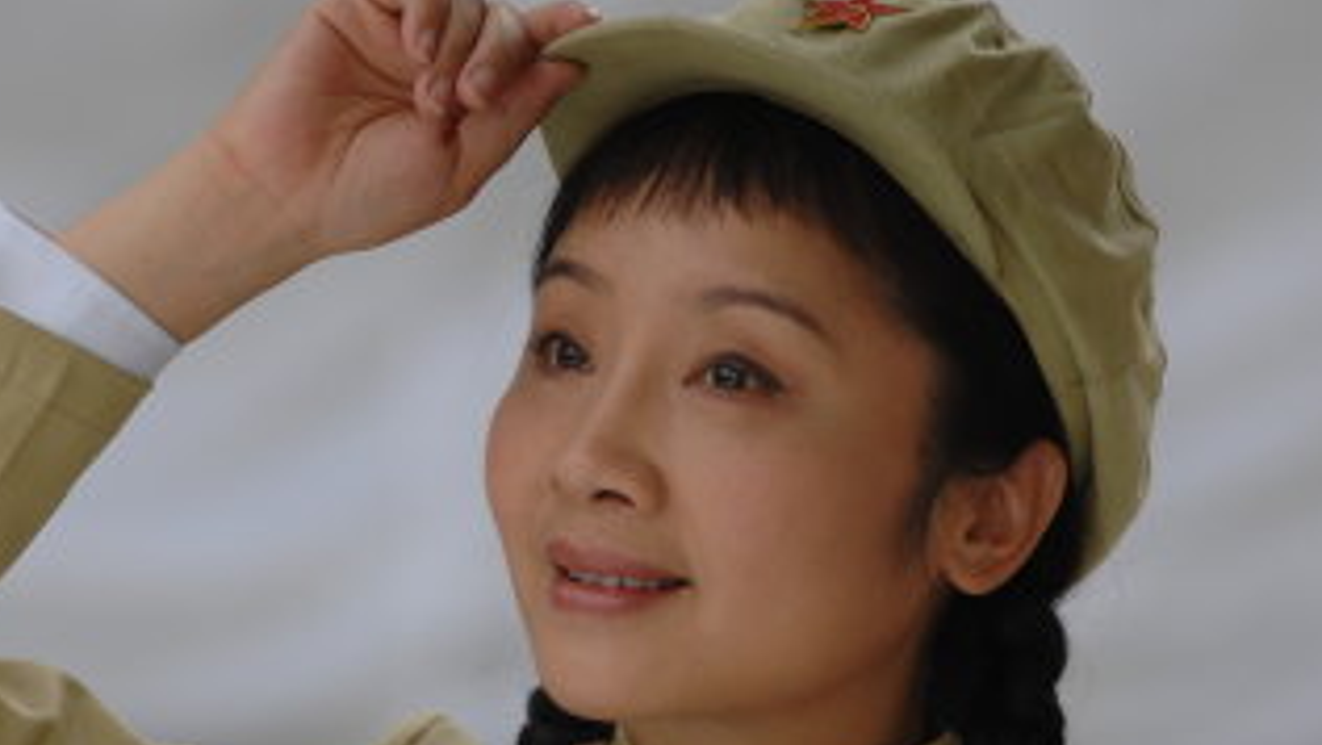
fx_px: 13213
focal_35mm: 377
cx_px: 523
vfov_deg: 3.2
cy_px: 575
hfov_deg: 5.7
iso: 200
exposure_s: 1/750
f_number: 2.8
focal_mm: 155
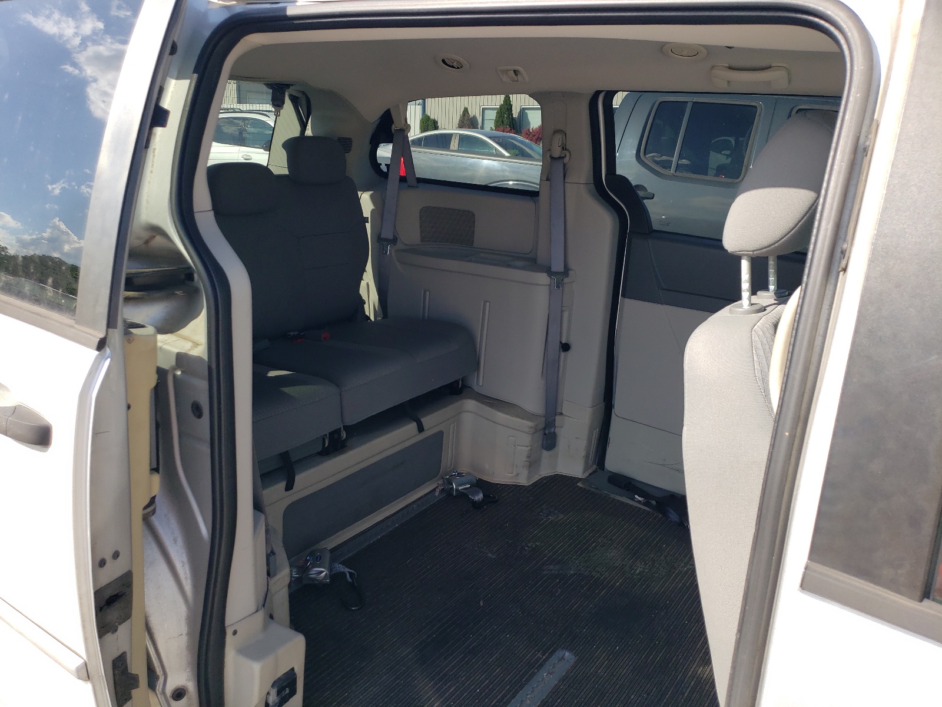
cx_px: 471
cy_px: 354
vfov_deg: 53.1
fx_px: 708
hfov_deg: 67.3
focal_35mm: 26
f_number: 1.5
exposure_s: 1/1111
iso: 50
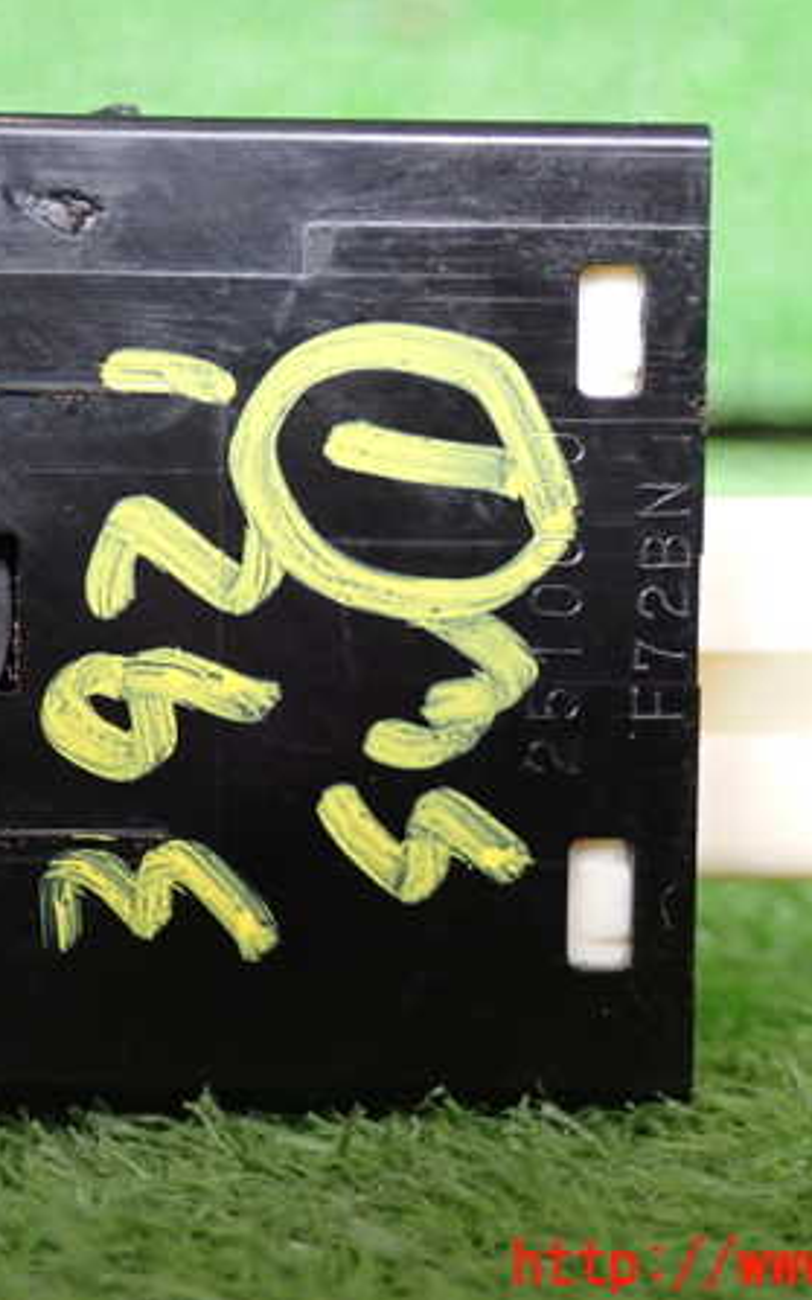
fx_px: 3580
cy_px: 649
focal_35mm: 101
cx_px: 297
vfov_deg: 20.6
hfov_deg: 12.9
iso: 640
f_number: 3.9
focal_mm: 12.73
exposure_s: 1/60
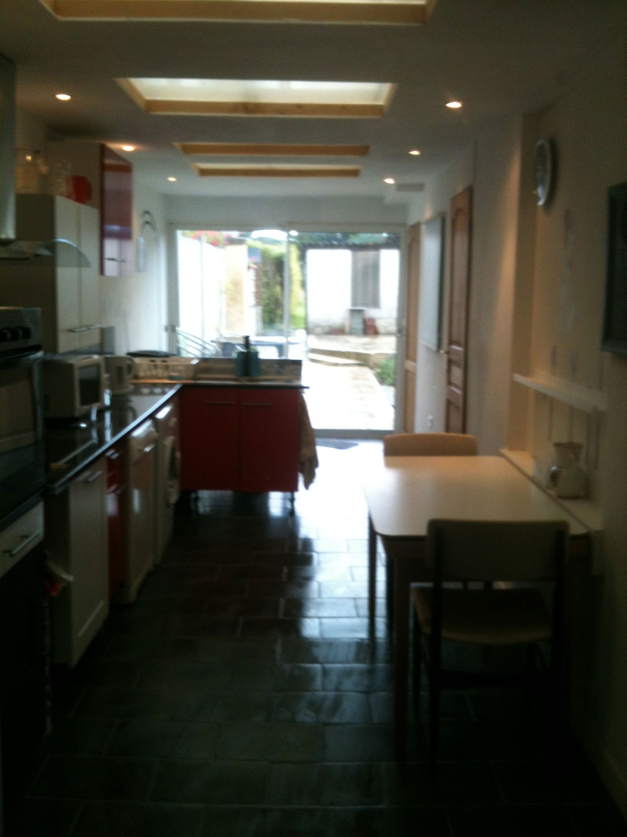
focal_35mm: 35
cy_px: 418
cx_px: 314
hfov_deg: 40.7
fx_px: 845
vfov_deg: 52.6
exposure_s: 1/24
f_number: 2.8
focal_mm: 3.85
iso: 64
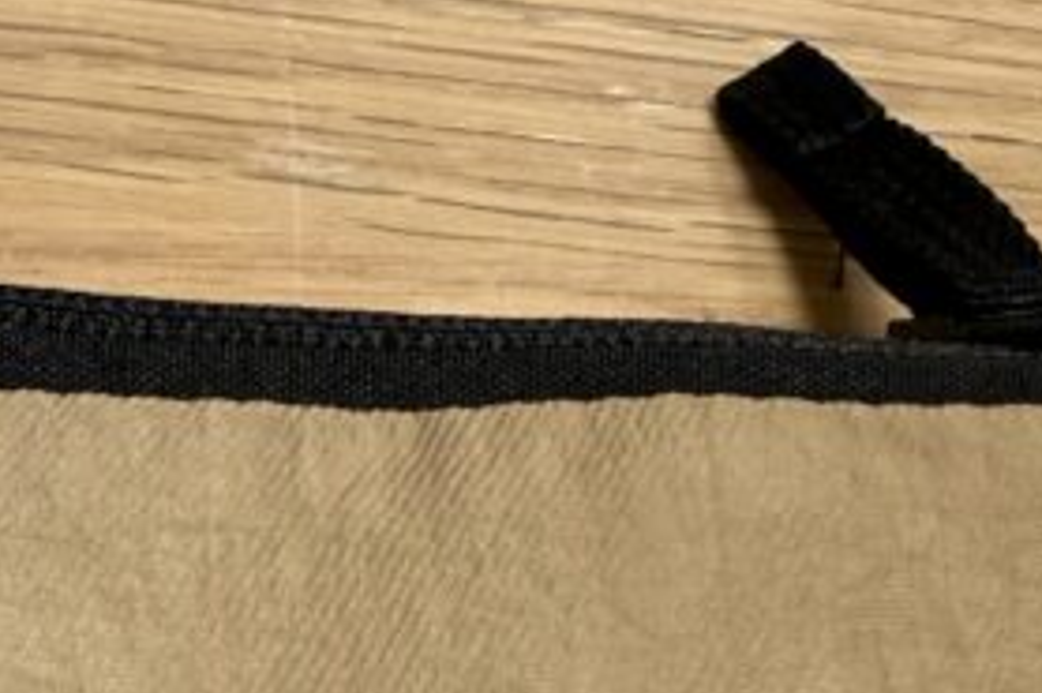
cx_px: 645
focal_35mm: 92
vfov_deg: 12.2
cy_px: 1592
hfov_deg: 22.1
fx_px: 2661
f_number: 2.2
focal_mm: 2.22
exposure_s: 1/100
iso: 160
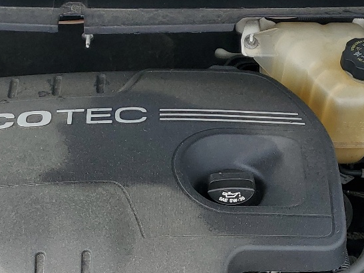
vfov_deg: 17.9
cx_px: 176
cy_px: 370
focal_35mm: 76
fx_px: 800
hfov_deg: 25.6
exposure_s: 1/1000
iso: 50
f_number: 1.5
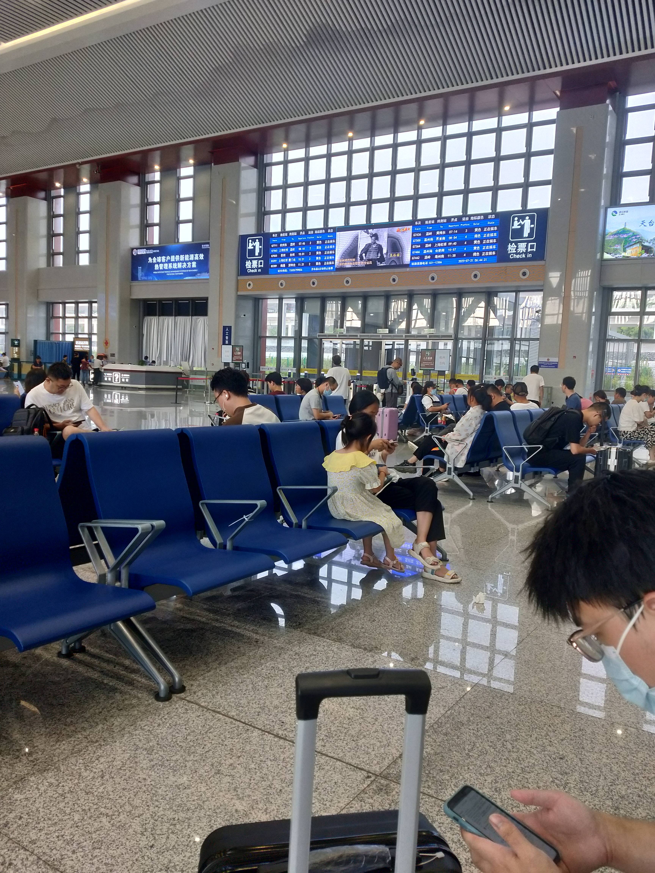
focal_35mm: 23
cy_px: 436
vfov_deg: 73.9
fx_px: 580
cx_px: 328
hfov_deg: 58.9
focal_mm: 3.99
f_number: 1.7
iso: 82
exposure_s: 1/100
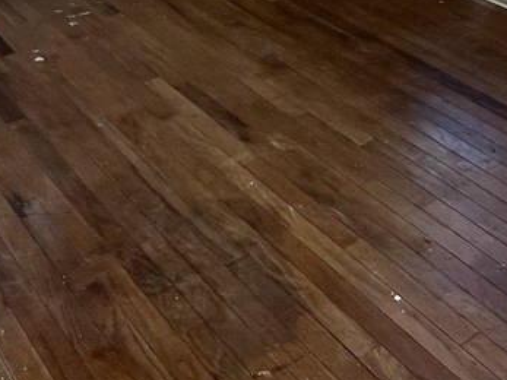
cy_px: -108
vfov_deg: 23.9
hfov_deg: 35.4
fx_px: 791
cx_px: 308
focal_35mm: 54
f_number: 1.8
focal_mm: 1.57
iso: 200
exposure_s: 1/120
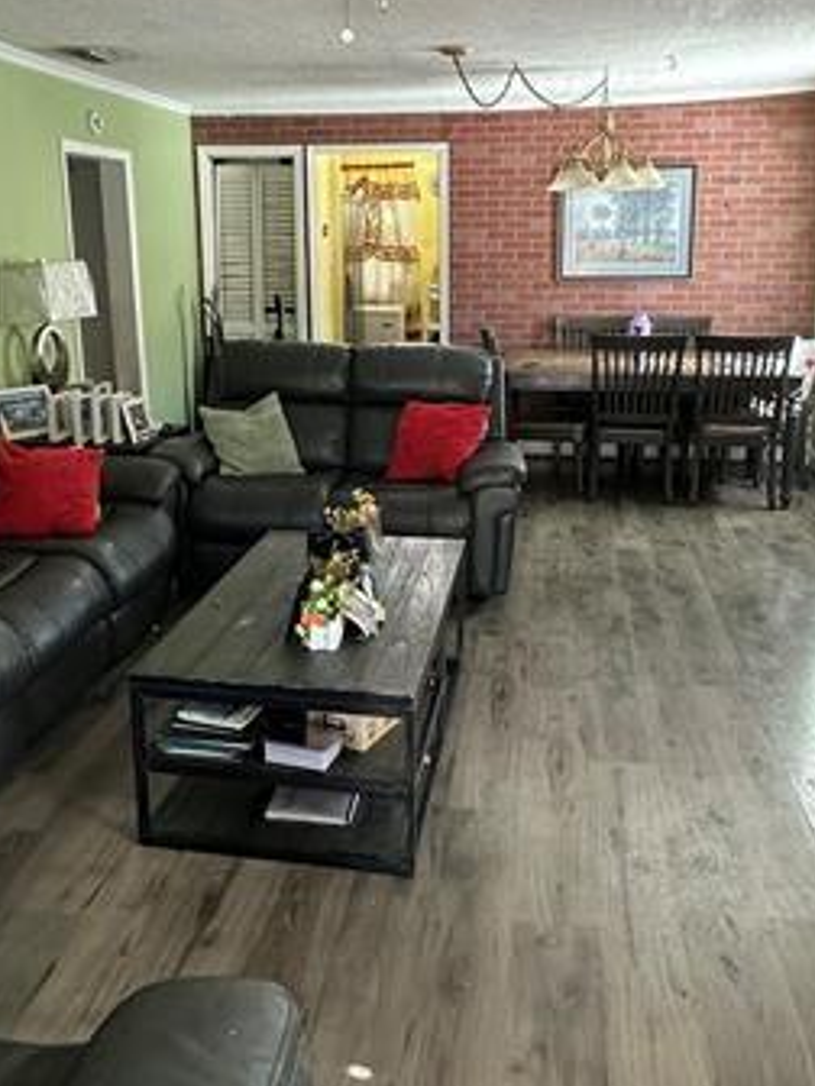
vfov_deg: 56.4
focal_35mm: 32
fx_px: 1005
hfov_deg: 44.1
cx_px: 375
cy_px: 440
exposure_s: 1/65
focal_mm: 2.22
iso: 320
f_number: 2.2
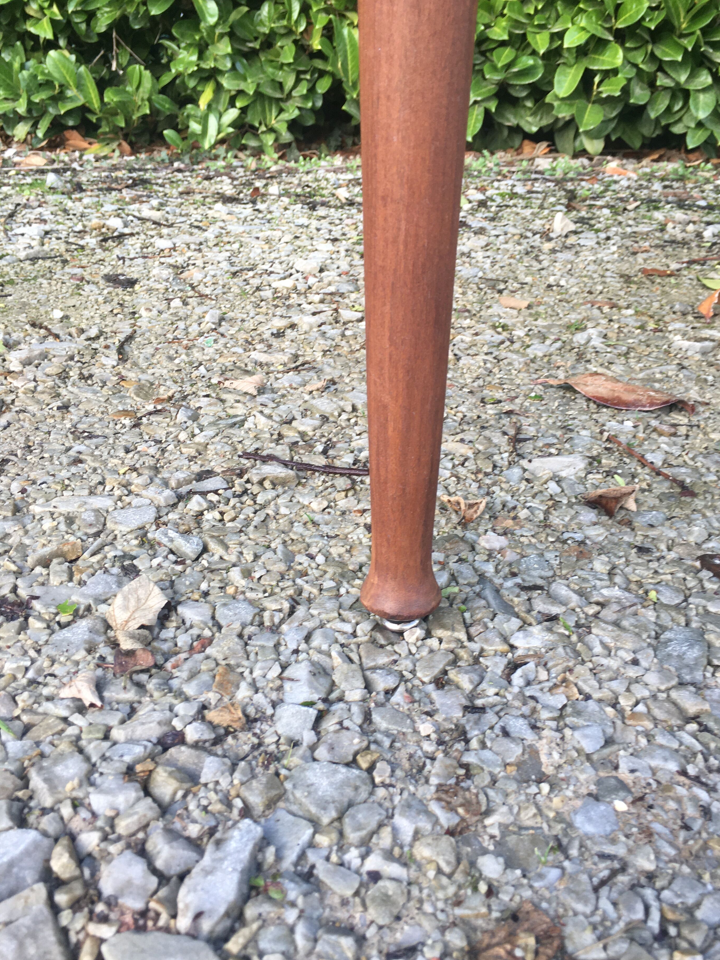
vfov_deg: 56.8
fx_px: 887
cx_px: 395
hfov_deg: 44.1
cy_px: 496
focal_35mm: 32
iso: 25
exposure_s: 1/100
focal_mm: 4.15
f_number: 2.2
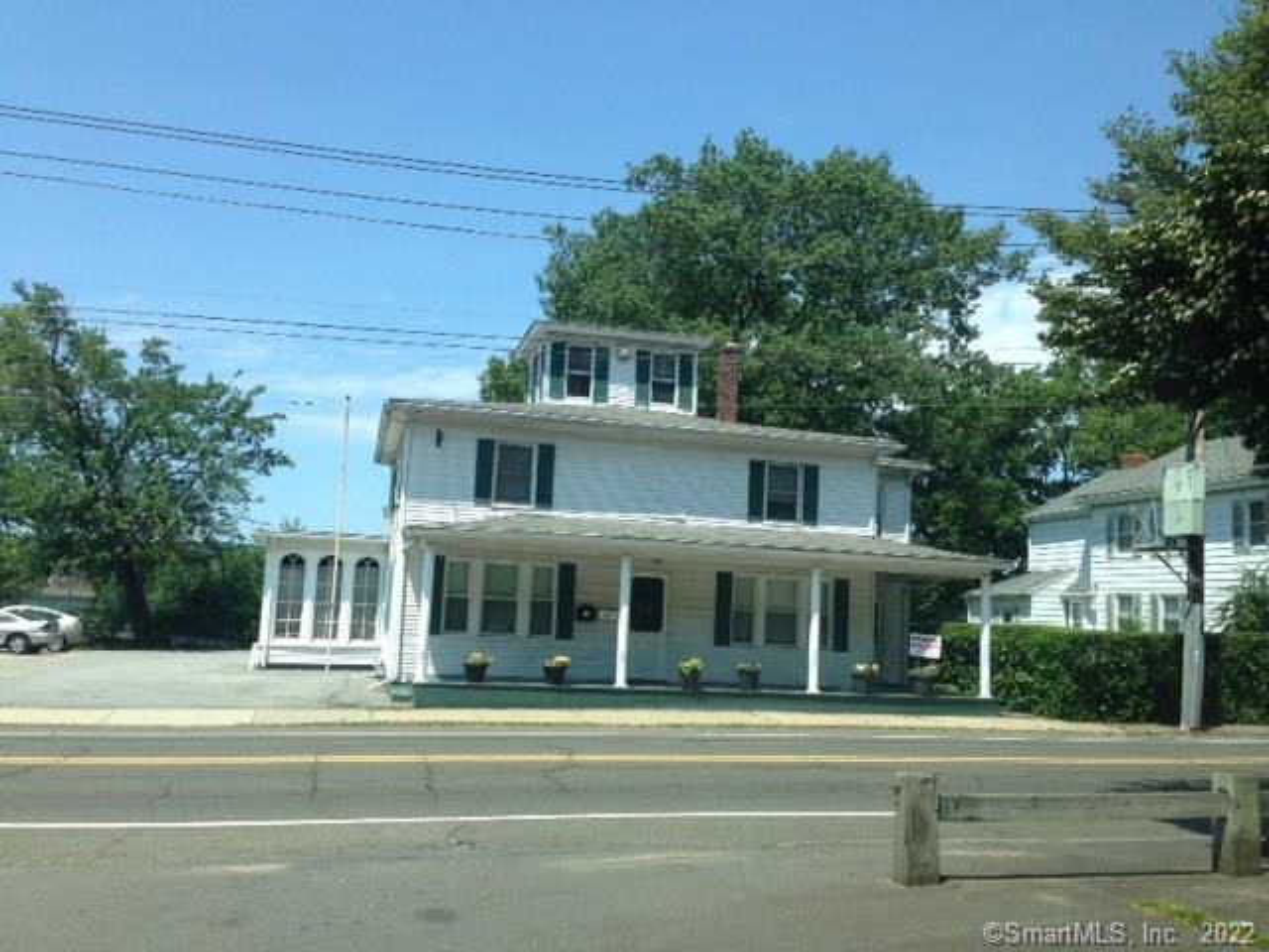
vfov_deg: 42.9
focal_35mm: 33
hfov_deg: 55.4
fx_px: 1210
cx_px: 634
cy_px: 476
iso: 50
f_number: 2.4
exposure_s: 1/742
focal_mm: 4.12
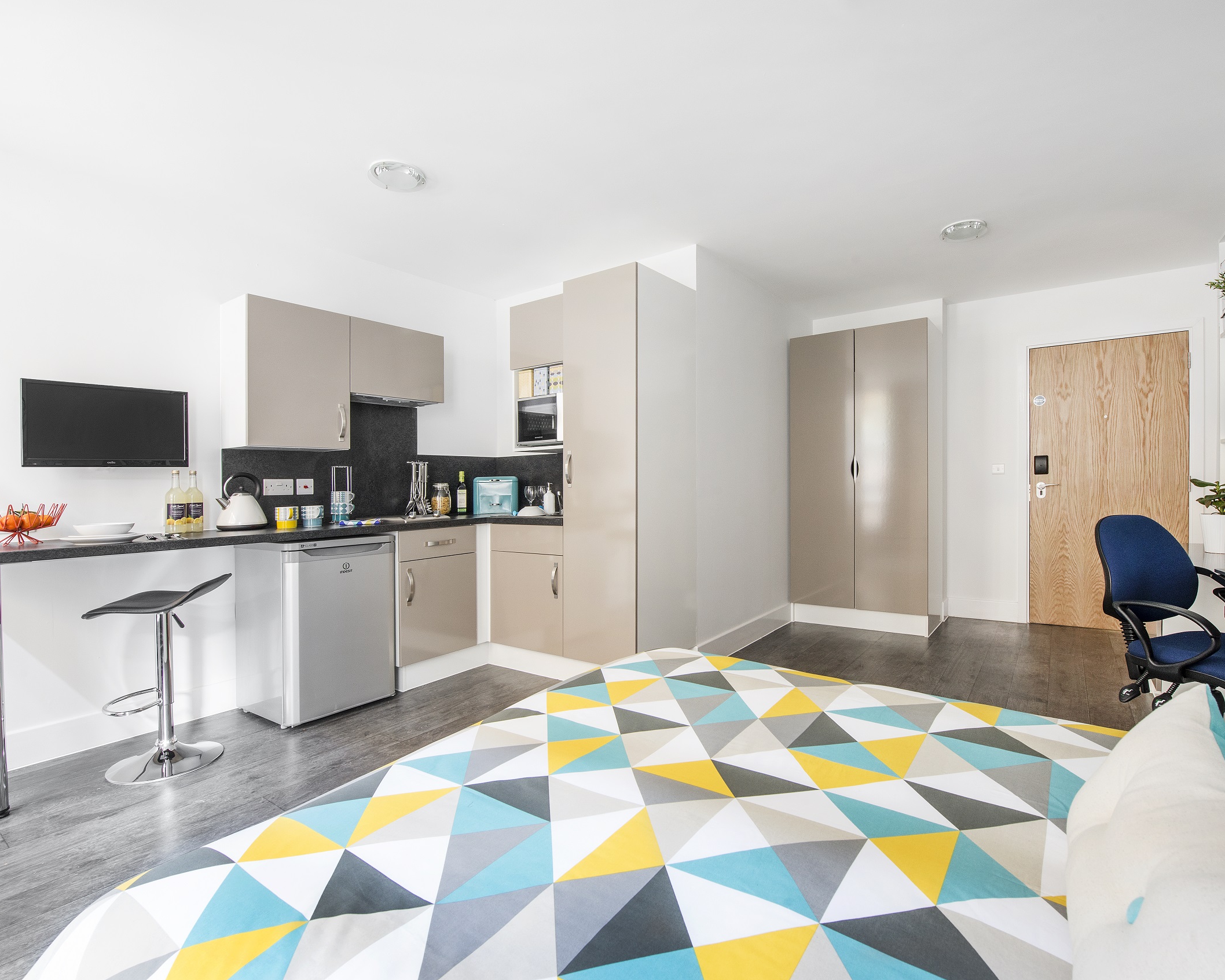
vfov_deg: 80.4
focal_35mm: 16
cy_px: 495
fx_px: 580
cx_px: 656
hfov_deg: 93.0
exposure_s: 10
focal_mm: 14
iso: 400
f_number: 11
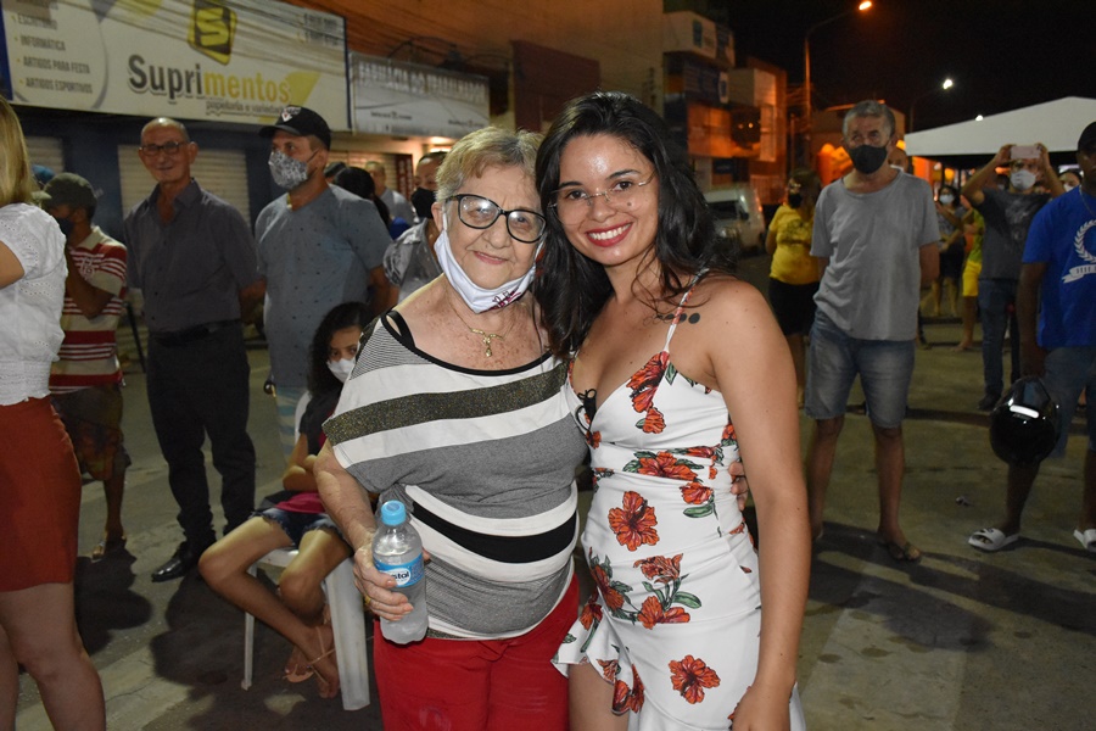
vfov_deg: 38.4
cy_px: 366
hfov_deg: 55.1
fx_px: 1050
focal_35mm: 34
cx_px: 548
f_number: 3.8
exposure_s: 1/60
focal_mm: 23
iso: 5000
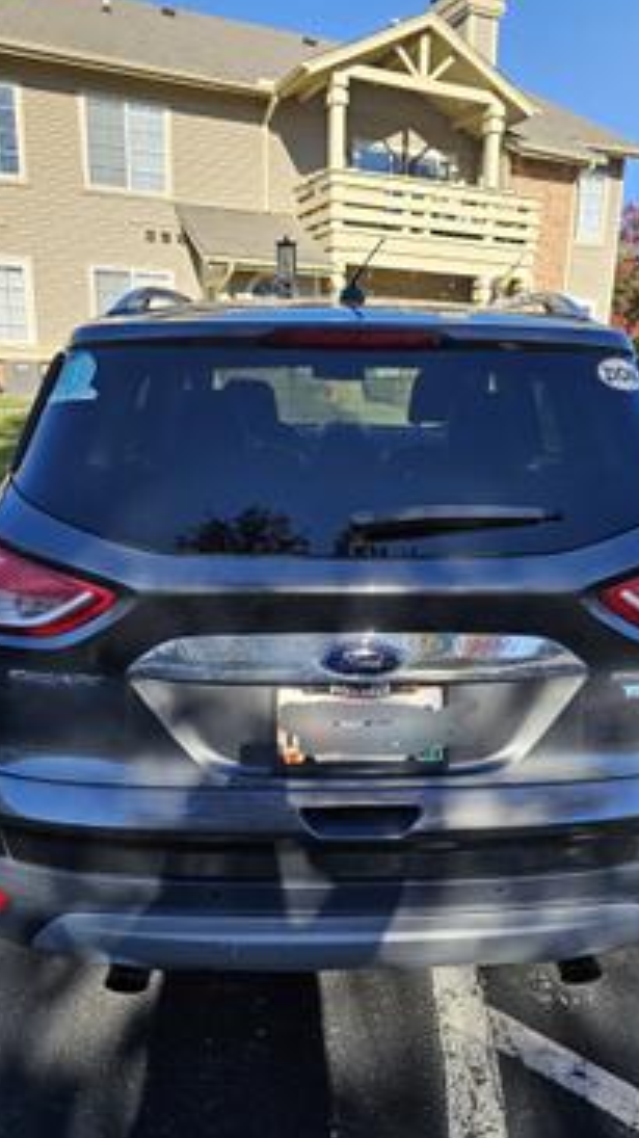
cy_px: 555
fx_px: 784
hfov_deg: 44.2
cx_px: 368
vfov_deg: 71.9
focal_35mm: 26
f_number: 1.7
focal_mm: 6.3
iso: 16
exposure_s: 1/500
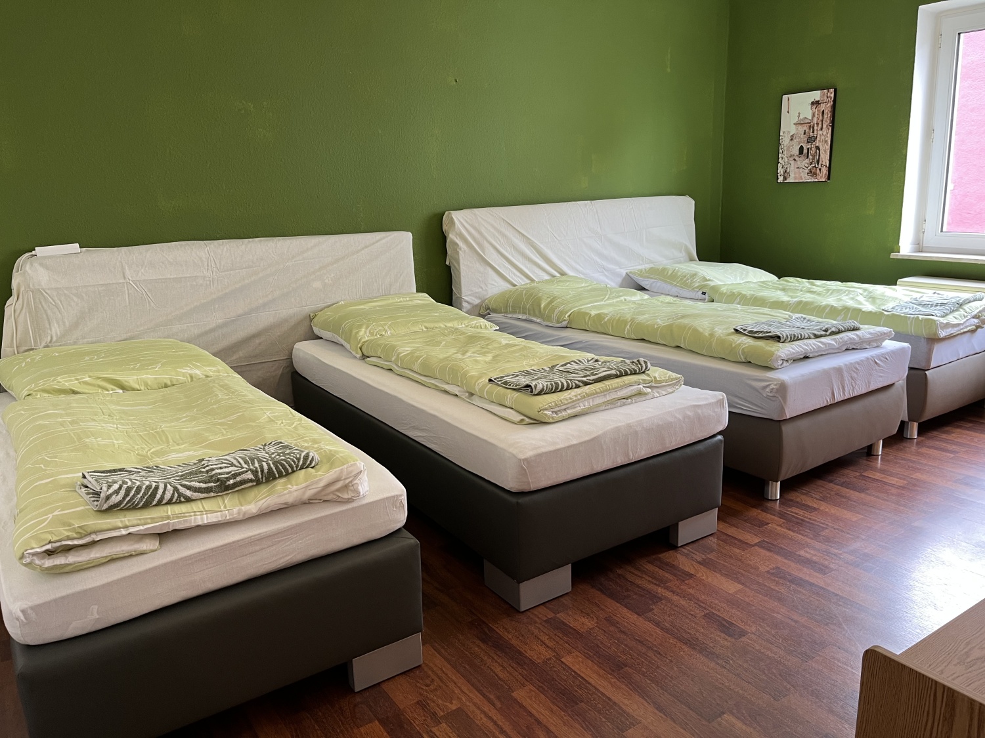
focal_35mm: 26
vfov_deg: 53.1
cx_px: 492
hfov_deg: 67.3
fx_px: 740
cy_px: 369
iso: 100
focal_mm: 5.1
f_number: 1.6
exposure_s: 1/50
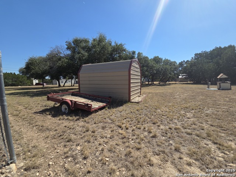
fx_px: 89
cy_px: 88
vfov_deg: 89.9
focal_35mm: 13
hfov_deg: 106.2
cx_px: 118
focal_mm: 2.2
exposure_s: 1/2228
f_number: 2.2
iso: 50
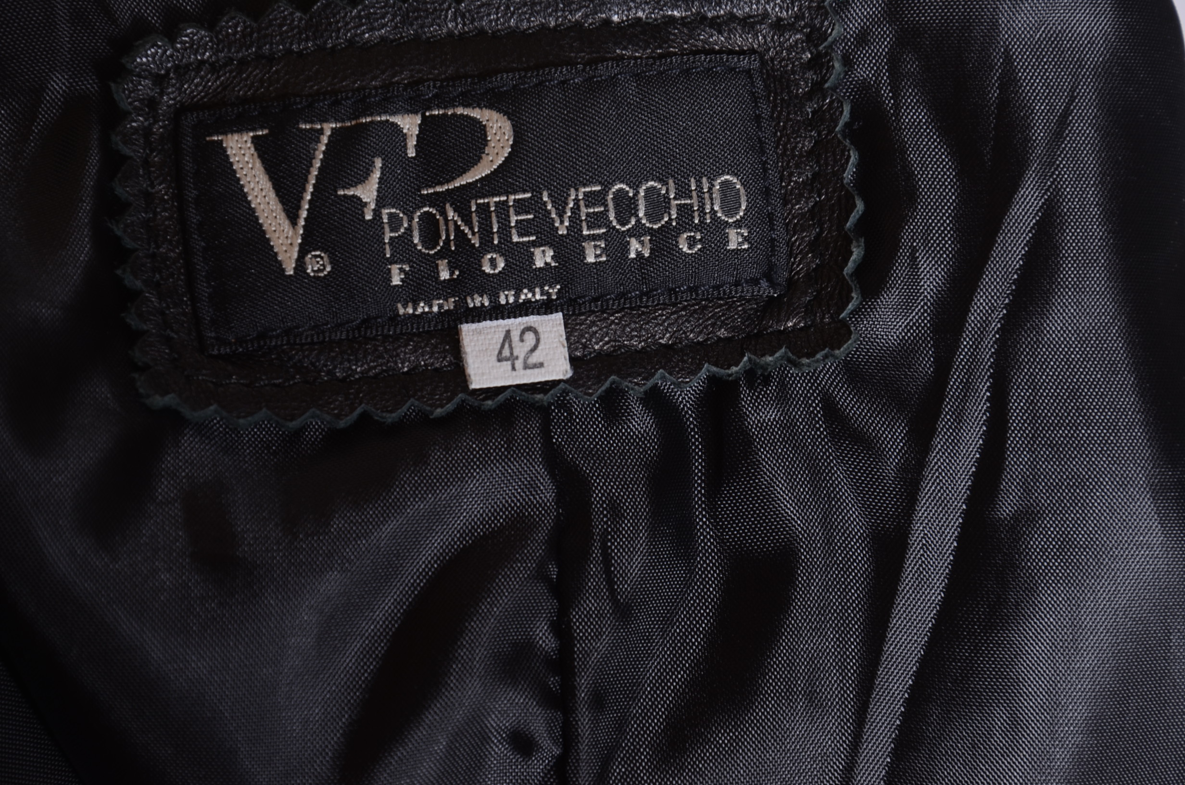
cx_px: 592
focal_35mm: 158
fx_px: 5174
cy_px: 392
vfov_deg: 8.7
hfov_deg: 13.1
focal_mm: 105
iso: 160
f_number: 10
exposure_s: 1/100
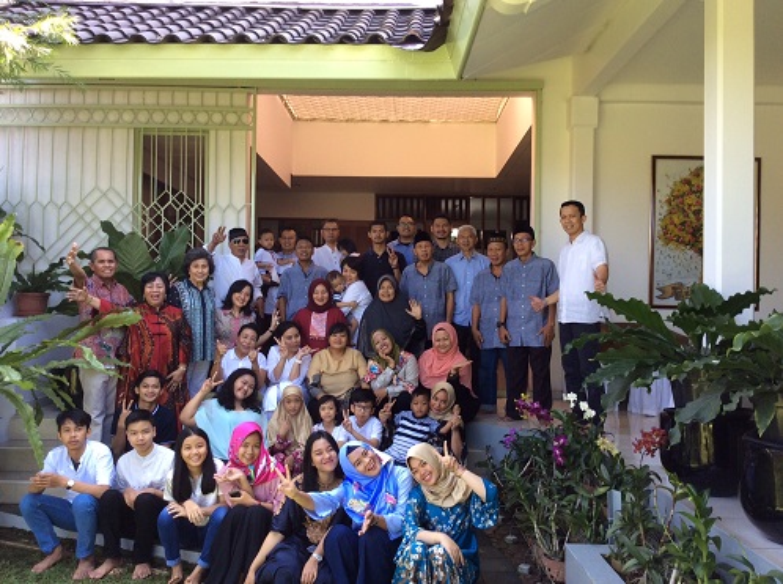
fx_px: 722
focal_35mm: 32
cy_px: 292
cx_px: 392
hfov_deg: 56.9
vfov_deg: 44.0
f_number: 2.4
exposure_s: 1/50
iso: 32
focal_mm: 3.3
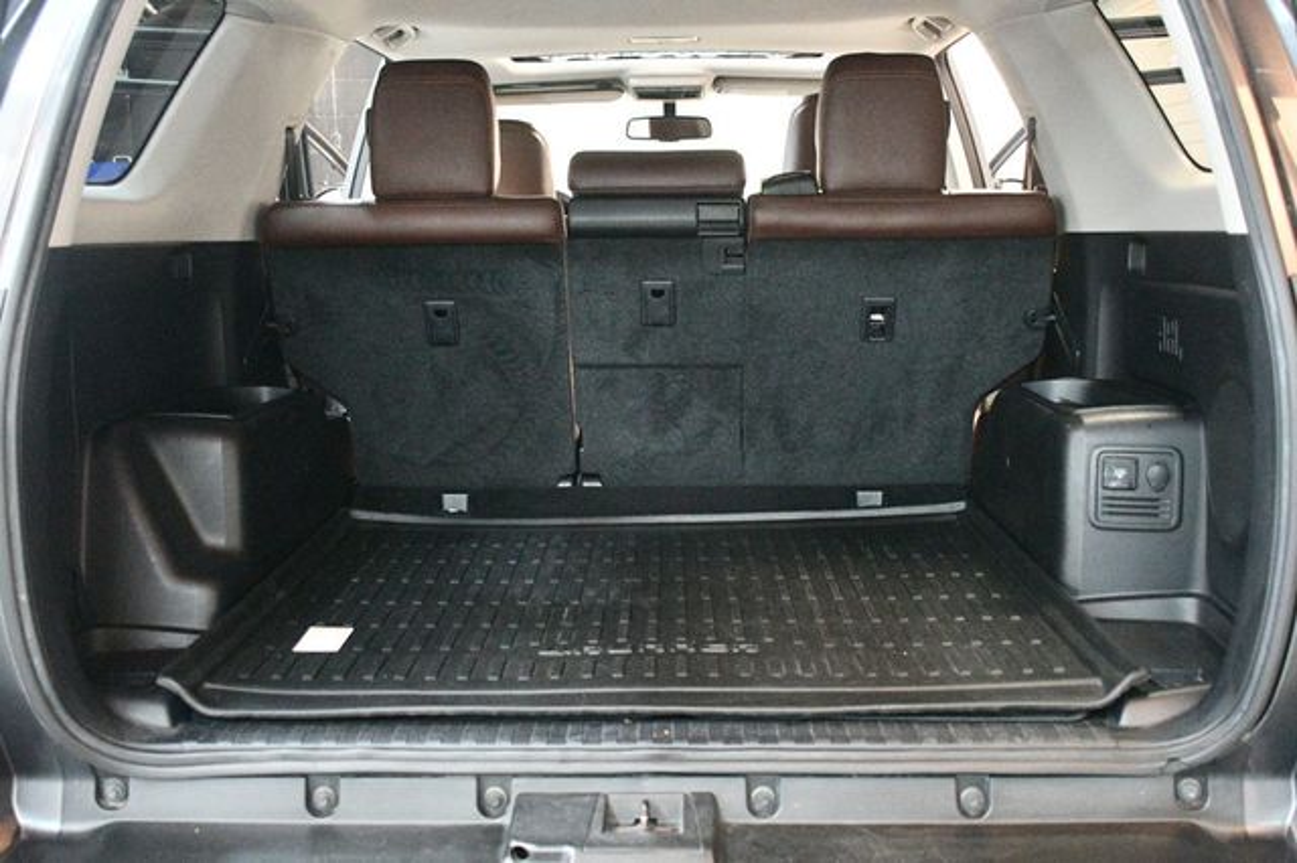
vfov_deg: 36.8
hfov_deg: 53.2
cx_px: 648
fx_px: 1296
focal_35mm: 36
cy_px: 432
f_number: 3.8
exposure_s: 1/60
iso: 11400
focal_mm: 24
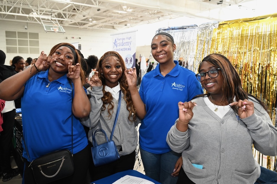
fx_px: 235
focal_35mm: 30
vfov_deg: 42.9
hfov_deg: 61.1
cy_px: 92
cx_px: 138
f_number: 5
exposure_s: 1/200
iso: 2500
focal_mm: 30.5
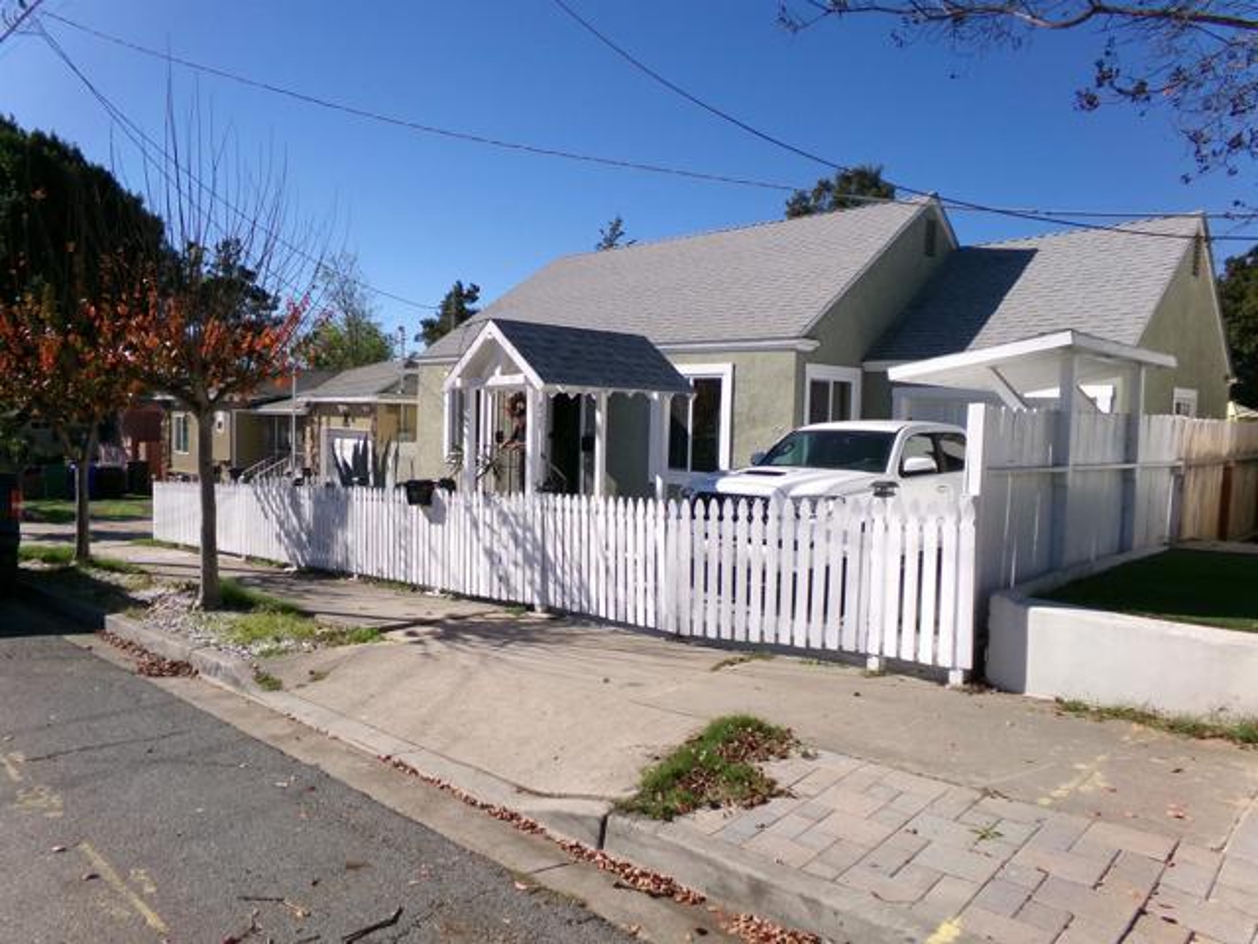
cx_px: 629
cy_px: 472
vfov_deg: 56.8
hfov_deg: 71.6
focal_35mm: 24
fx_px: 872
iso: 100
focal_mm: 4.3
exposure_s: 1/125
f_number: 11.07
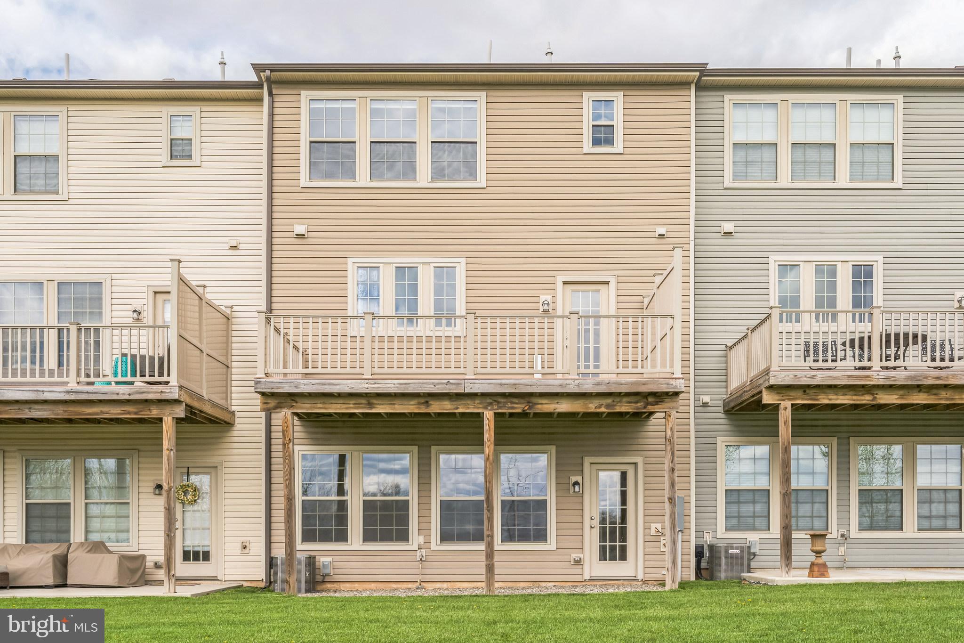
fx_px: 937
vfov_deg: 37.8
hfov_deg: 54.4
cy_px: 322
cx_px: 482
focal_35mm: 35
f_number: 11
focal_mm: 35
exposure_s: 1/400
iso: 640
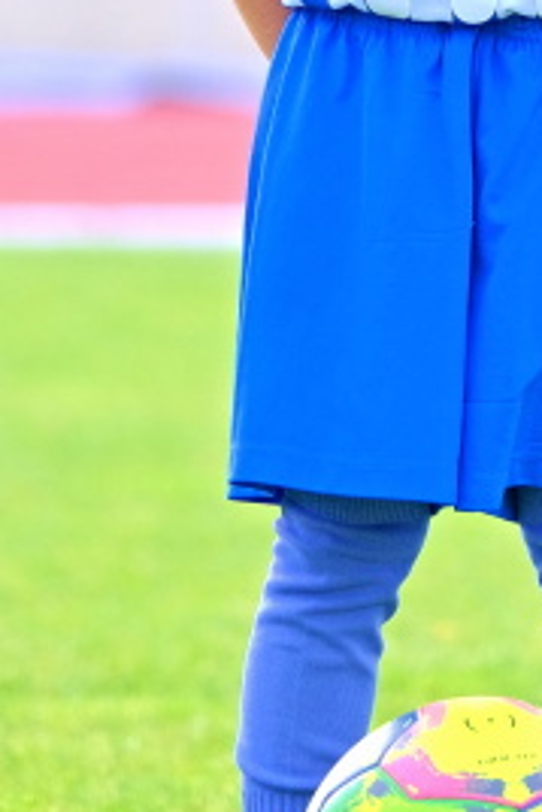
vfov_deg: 4.1
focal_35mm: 507
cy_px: 77
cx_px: 441
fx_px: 11434
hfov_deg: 2.7
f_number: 2.8
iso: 320
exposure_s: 1/420
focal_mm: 129.2
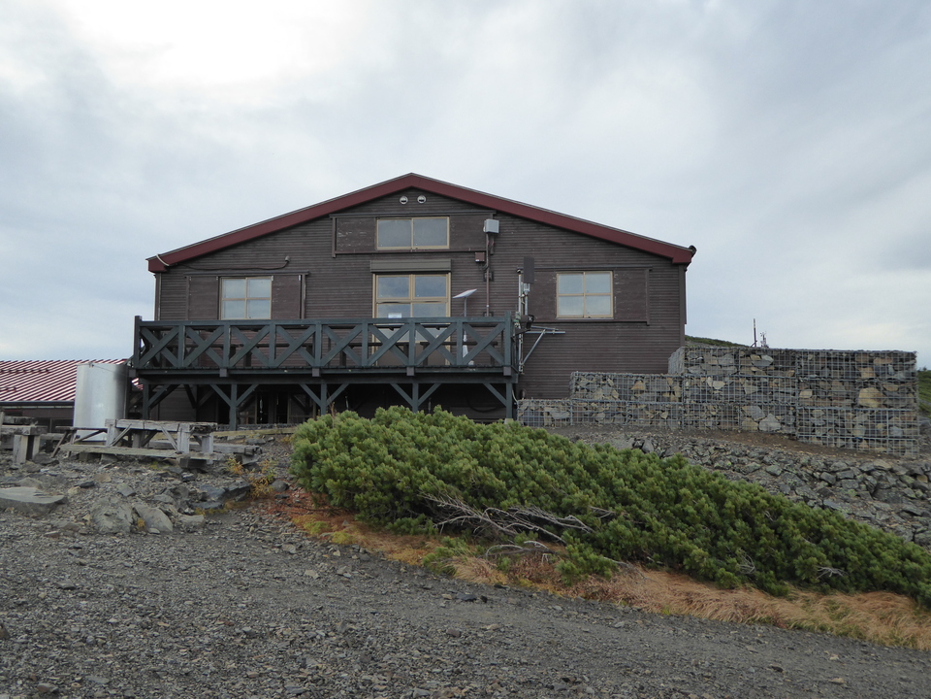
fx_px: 861
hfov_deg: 56.8
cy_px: 350
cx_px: 466
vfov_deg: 44.2
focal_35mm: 32
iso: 200
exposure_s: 1/200
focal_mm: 5.4
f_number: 3.5
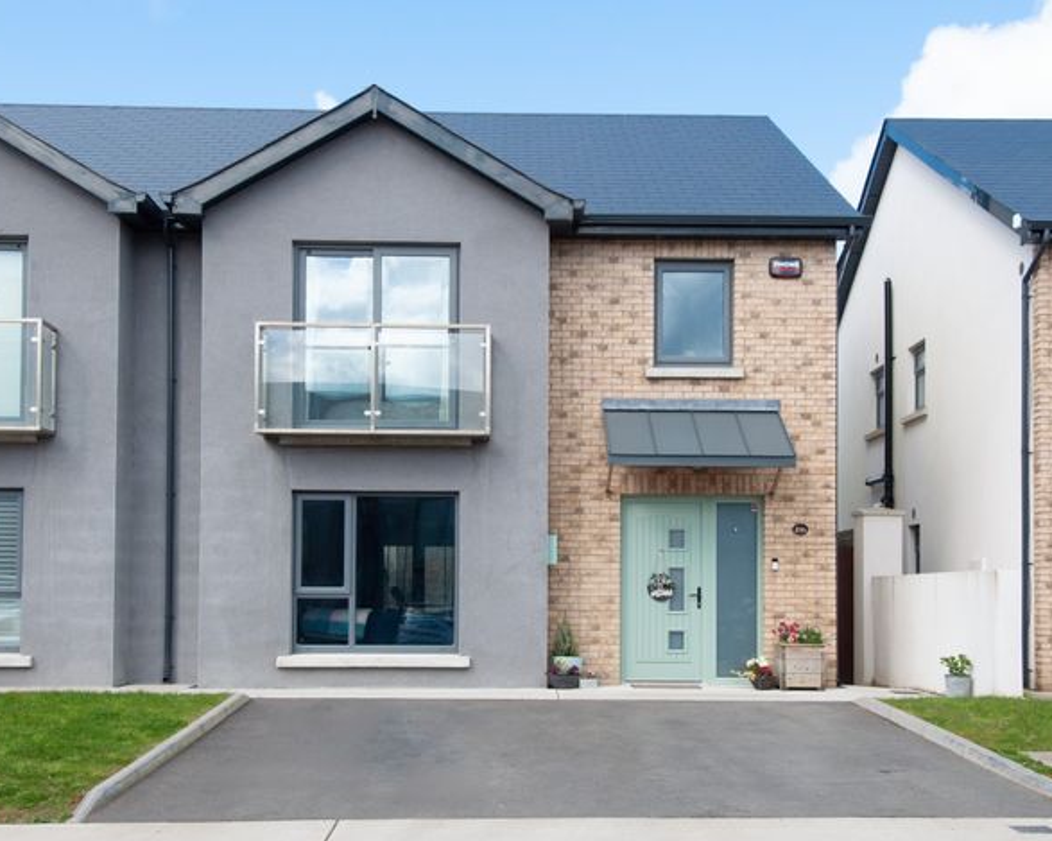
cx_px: 593
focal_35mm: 38
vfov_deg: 39.1
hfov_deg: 47.8
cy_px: 429
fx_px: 1183
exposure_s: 1/1000
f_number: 10
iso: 800
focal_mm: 22
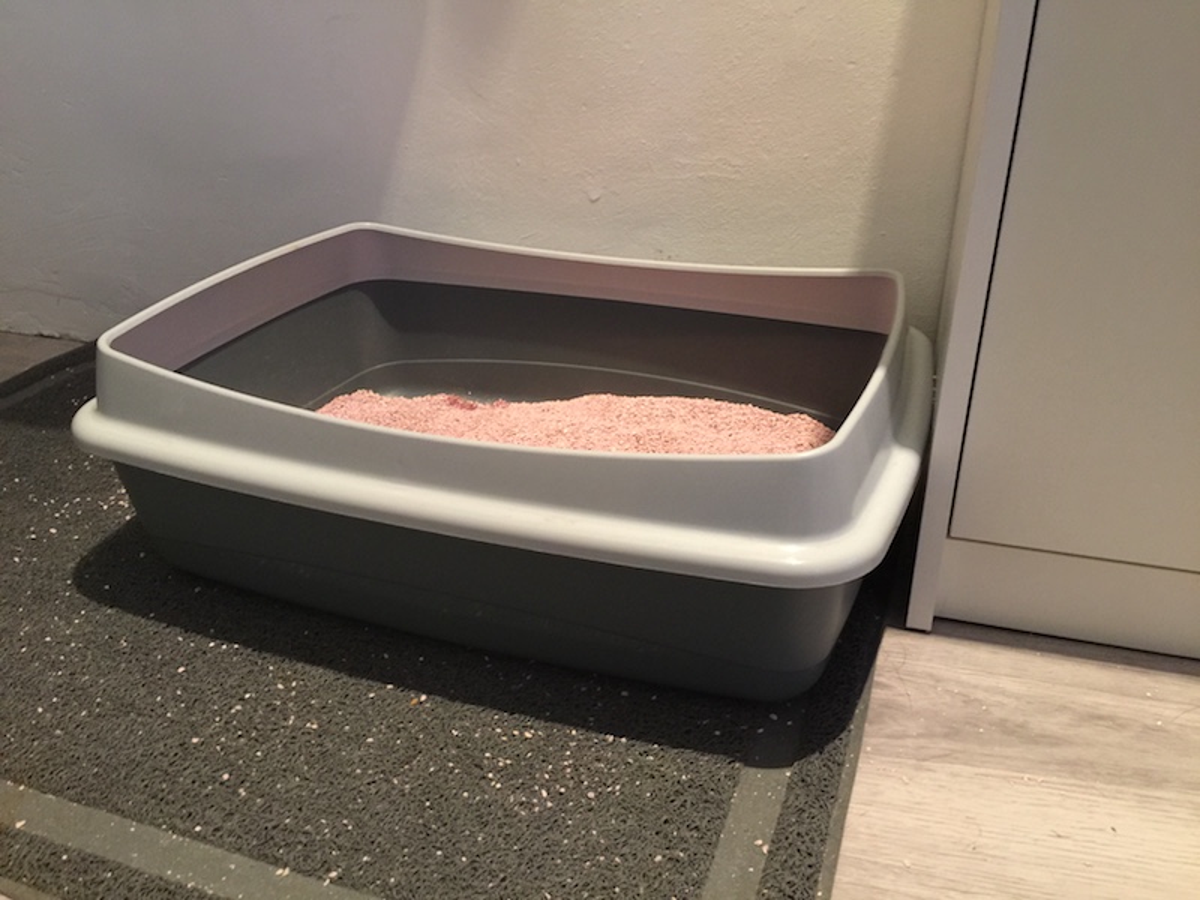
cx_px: 600
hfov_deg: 61.7
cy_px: 450
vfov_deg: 48.2
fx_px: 1005
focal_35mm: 29
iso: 125
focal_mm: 4.15
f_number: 2.2
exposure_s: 1/10
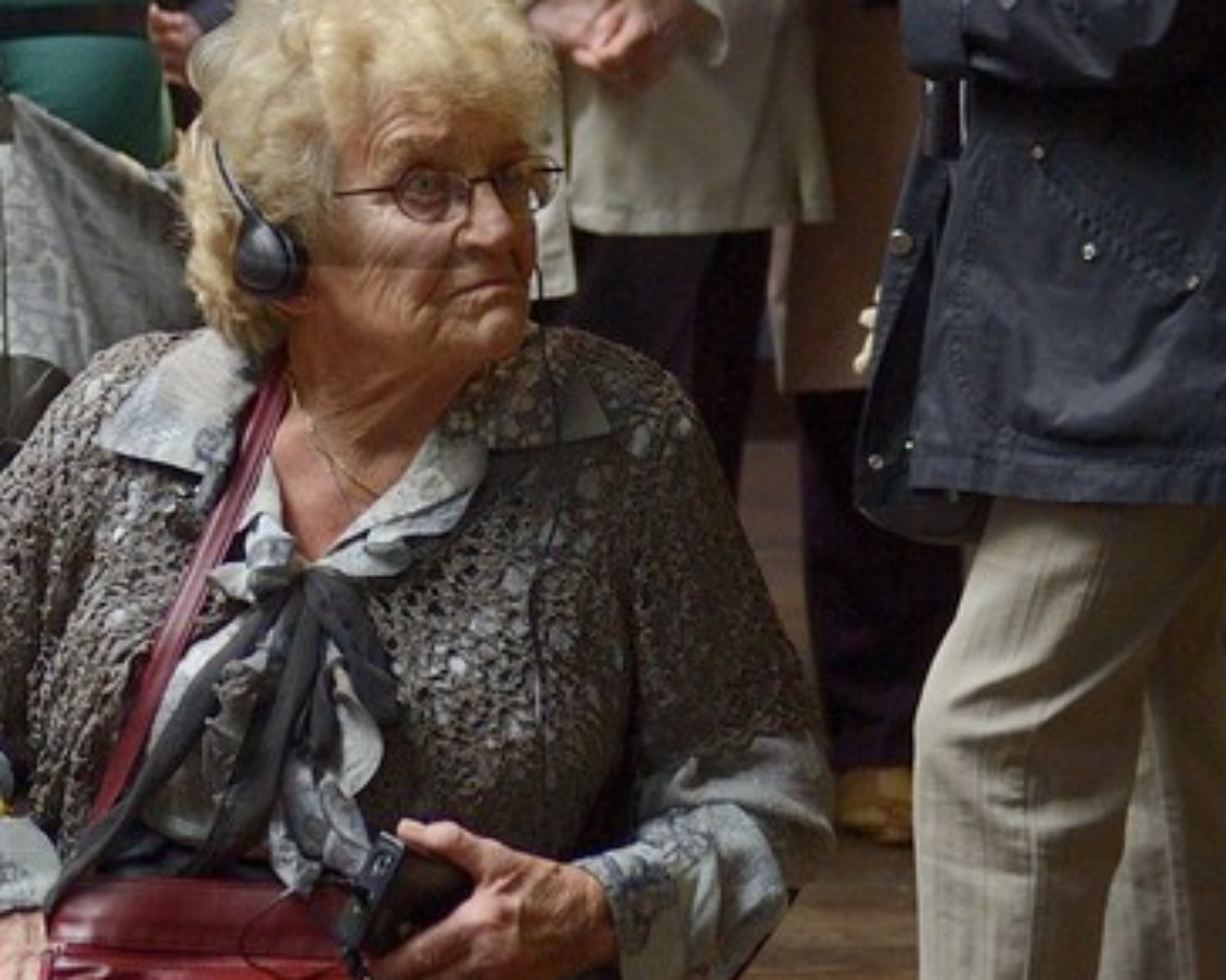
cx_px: -253
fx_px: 5985
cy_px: -141
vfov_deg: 9.3
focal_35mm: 165
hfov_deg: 11.5
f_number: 2.8
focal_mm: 40
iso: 1600
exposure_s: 1/60
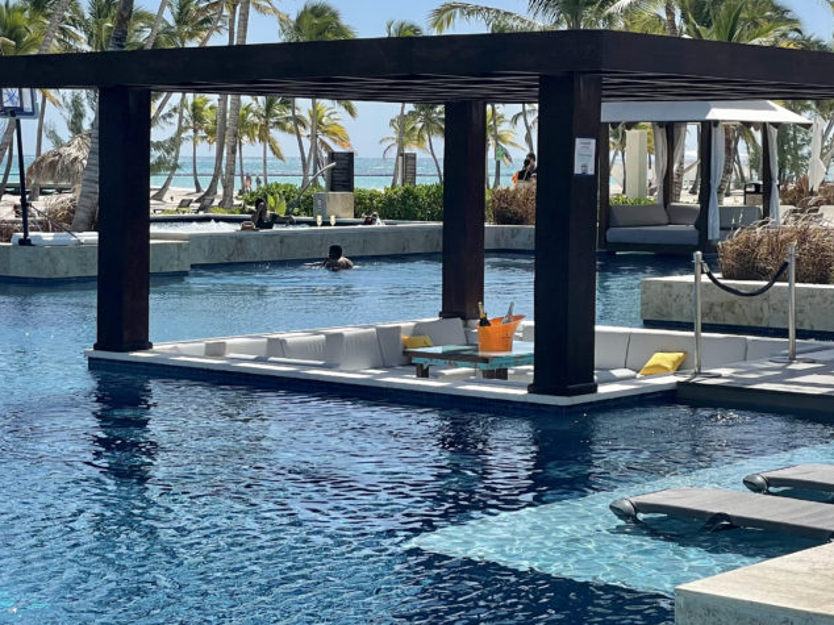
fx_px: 2023
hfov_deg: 23.3
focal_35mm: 84
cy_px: 292
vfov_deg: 17.6
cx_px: 464
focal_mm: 6
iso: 25
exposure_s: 1/2398
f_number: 2
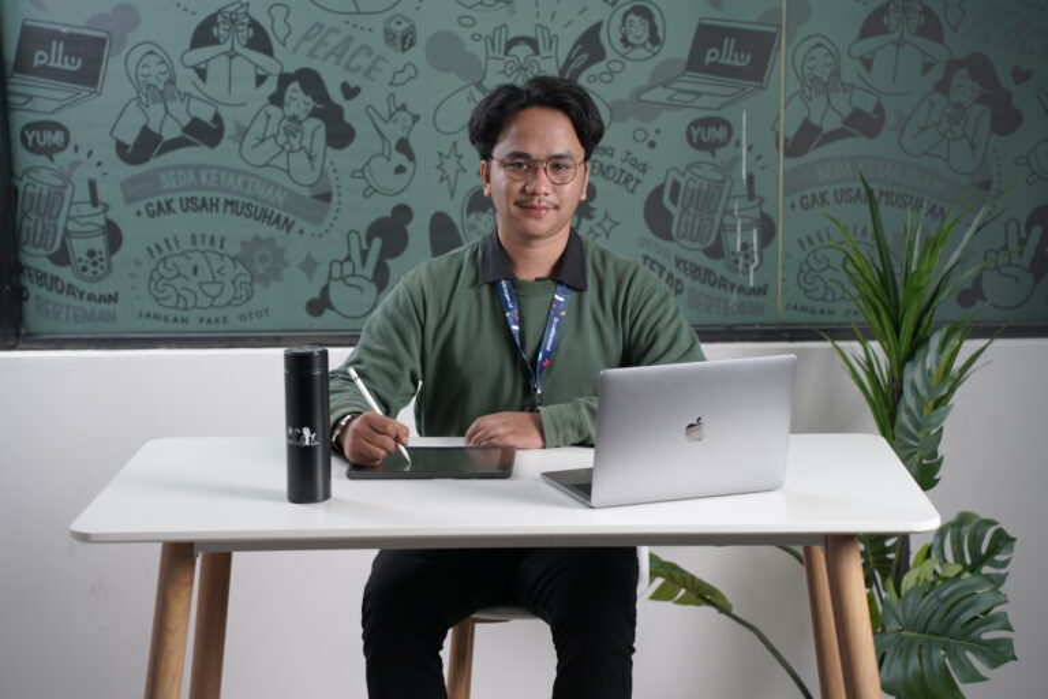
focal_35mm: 75
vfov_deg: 18.2
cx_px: 524
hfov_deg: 27.0
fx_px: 2183
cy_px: 350
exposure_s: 1/160
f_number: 4
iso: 125
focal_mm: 75
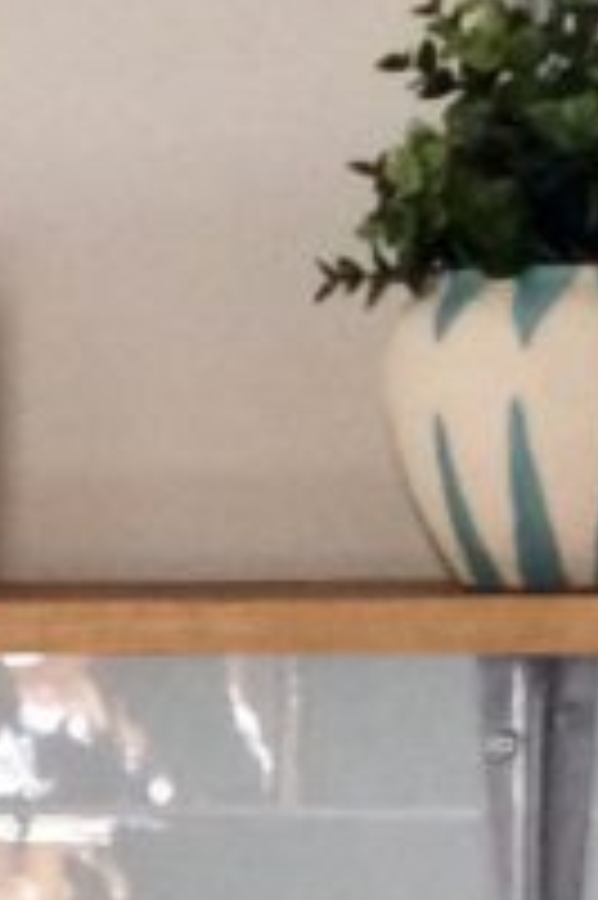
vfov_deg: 11.9
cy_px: 954
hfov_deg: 7.7
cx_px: -573
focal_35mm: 170
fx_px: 4243
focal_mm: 3.3
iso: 125
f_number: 2.4
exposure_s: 1/25
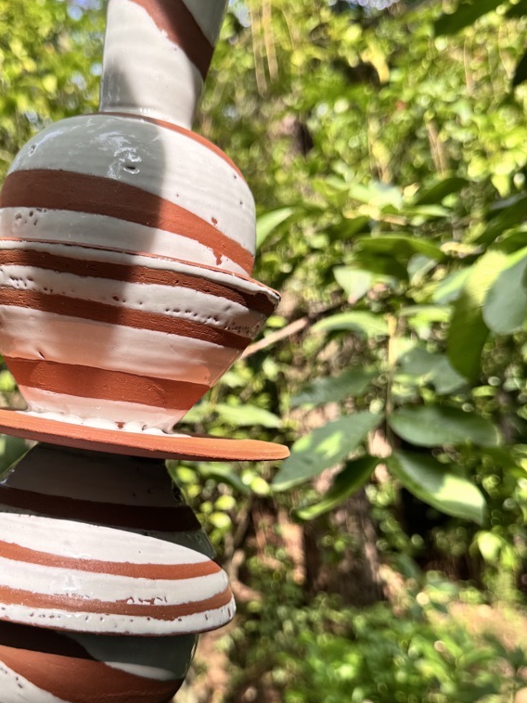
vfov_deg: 48.9
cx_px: 167
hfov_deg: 37.2
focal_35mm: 38
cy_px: 389
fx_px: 772
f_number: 1.78
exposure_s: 1/1059
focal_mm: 6.76
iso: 80
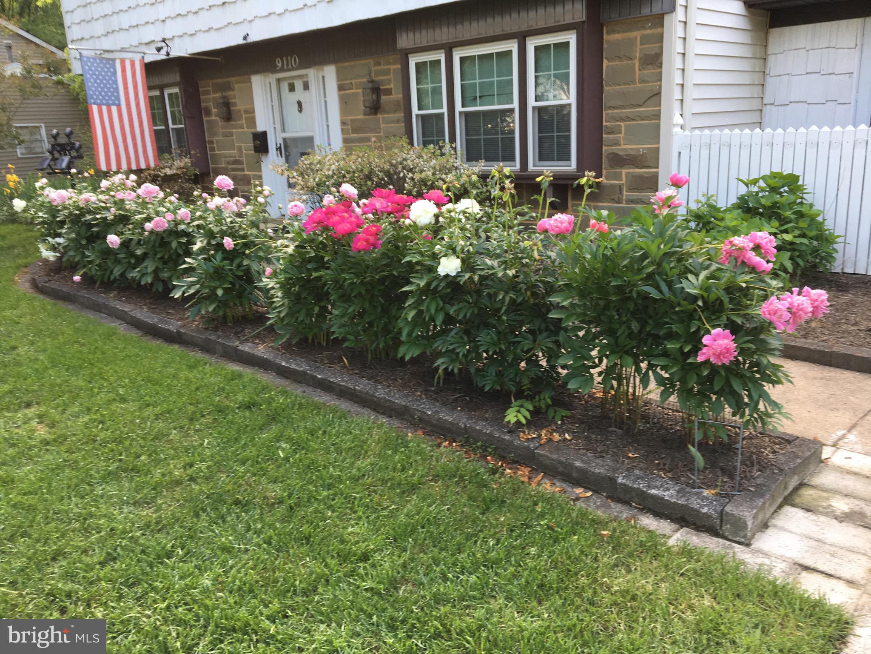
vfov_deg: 48.2
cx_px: 436
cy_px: 327
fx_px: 730
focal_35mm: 29
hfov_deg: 61.7
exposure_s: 1/120
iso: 32
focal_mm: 4.15
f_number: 2.2
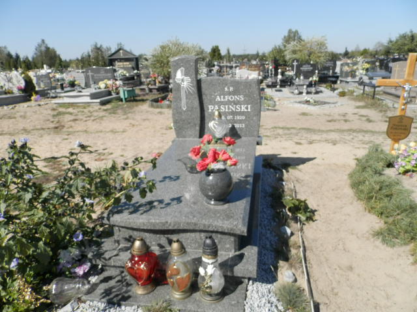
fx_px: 301
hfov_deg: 69.4
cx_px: 208
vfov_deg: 54.9
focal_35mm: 25
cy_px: 156
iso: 125
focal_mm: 4.5
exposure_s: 1/200
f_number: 8.7
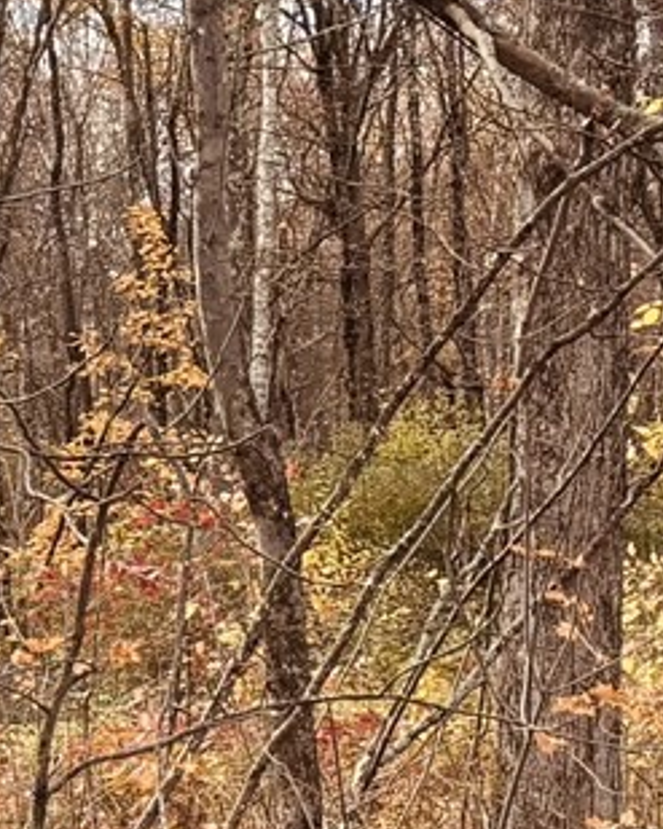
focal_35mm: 168
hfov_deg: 8.2
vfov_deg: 11.4
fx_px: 4123
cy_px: 818
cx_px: -1103
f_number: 1.6
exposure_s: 1/844
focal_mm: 5.96
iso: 50
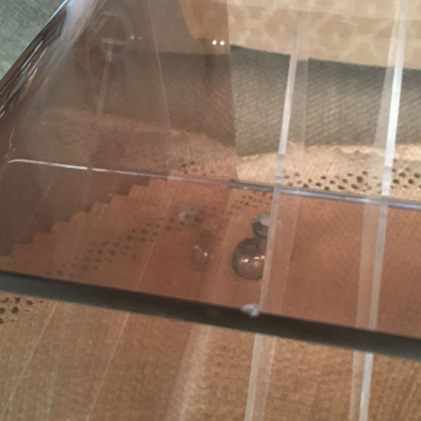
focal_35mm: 41
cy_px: 173
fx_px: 564
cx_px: 220
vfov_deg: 40.8
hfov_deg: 40.9
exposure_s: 1/17
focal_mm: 4.15
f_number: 2.2
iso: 200
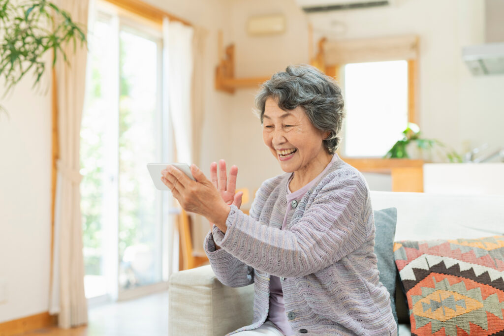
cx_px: 252
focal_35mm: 50
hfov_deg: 39.6
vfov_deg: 27.0
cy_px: 168
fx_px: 700
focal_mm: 50
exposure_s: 1/200
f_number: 2.8
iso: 500
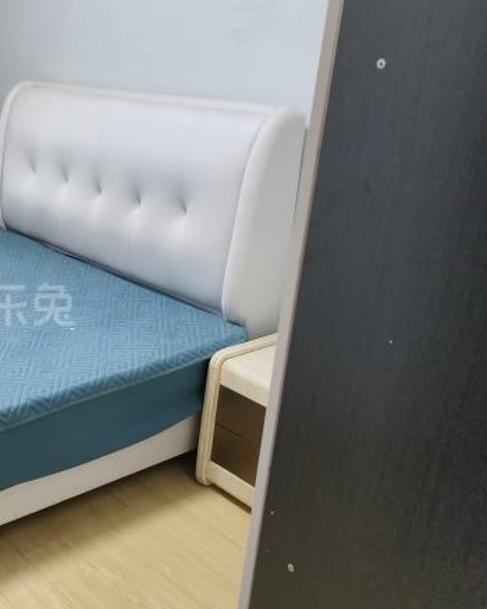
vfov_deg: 44.8
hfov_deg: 32.5
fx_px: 739
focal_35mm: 41
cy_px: 291
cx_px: -36
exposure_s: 1/50
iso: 313
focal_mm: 6.54
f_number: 1.57
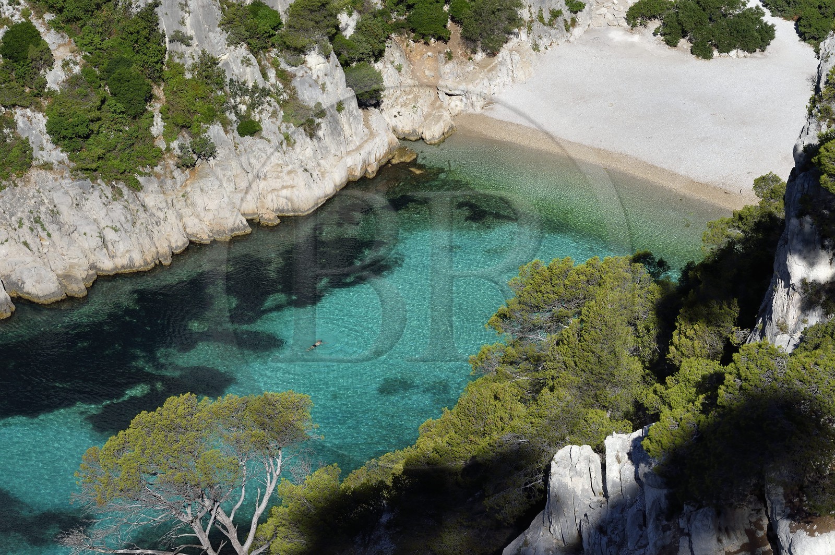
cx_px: 418
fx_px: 3360
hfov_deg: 14.2
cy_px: 278
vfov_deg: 9.4
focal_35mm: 145
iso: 200
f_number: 13
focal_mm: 145
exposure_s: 1/250
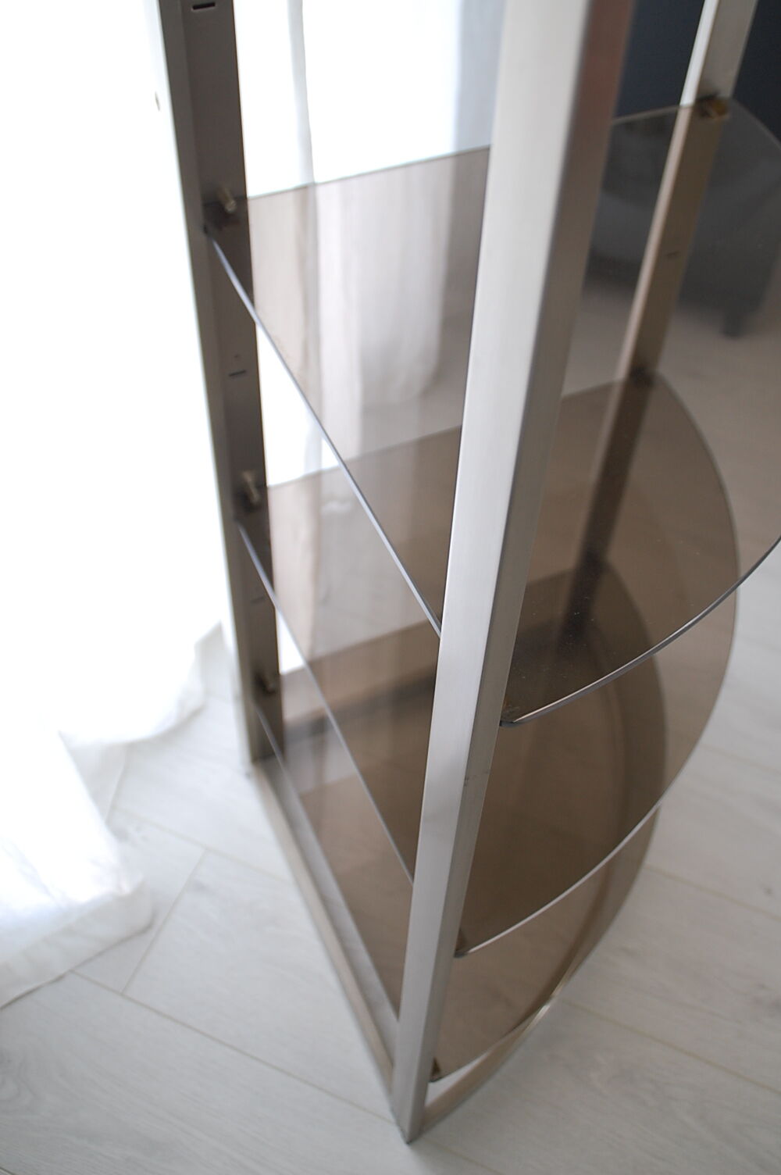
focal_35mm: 38
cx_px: 390
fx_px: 1222
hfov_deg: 35.4
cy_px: 588
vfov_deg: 51.3
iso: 400
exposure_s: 1/30
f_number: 3.8
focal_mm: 25
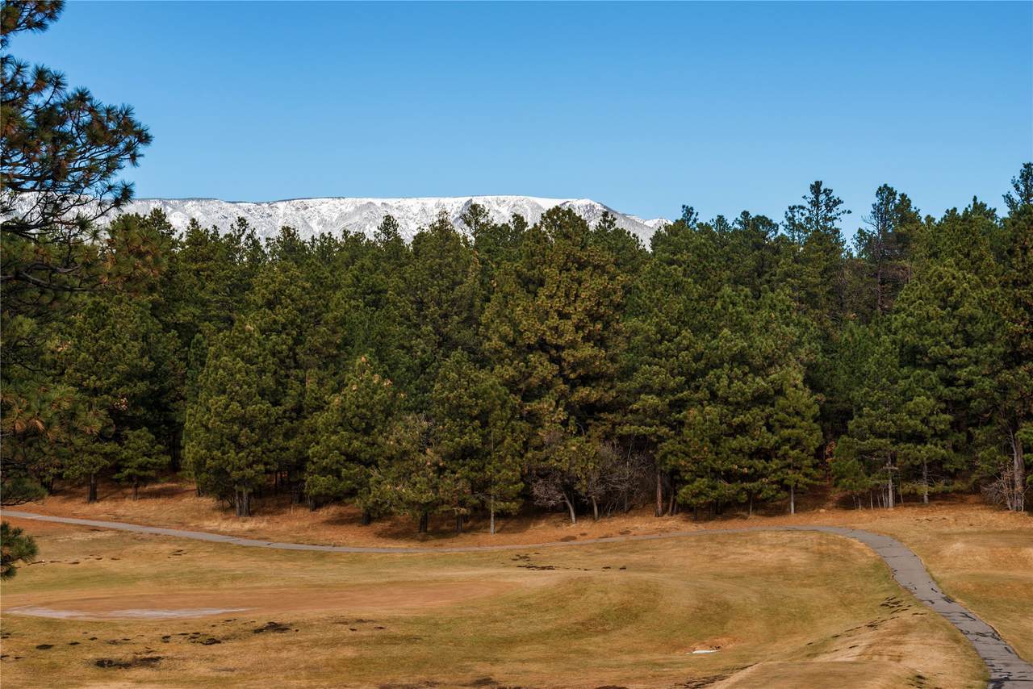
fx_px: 2640
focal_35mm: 92
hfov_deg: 22.1
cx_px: 516
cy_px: 344
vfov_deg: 14.9
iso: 140
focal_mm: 92
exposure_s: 1/125
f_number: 11
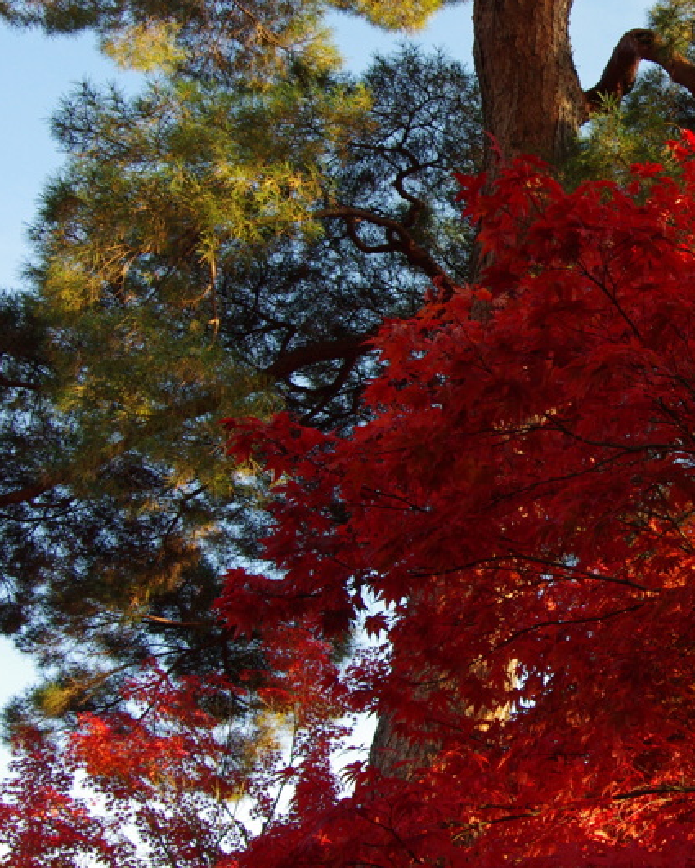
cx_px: 675
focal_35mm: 56
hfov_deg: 25.9
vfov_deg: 33.5
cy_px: 361
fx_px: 1439
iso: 800
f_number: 9
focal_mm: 21
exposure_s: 1/200
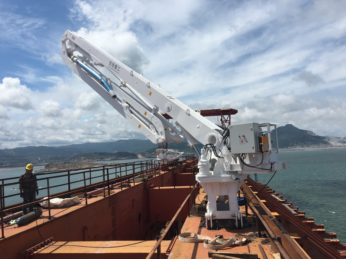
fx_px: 290
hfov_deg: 61.7
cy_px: 130
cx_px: 173
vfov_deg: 48.2
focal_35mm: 29
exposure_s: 1/3077
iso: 25
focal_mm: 4.15
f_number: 2.2
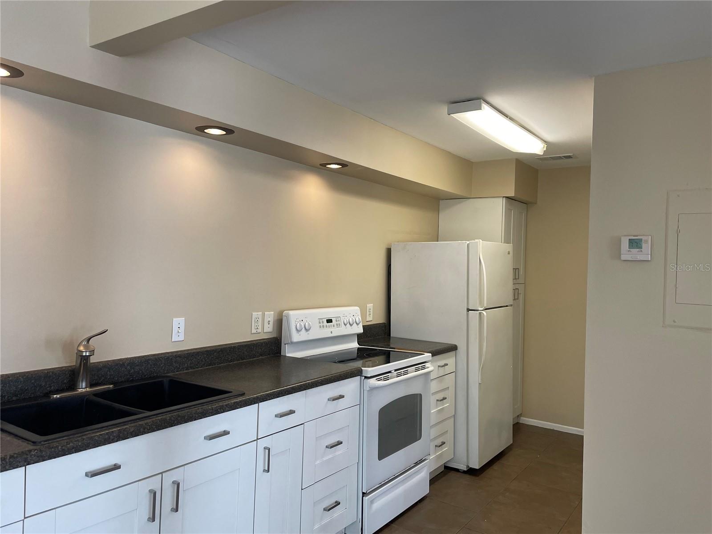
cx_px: 356
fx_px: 535
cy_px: 267
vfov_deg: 53.1
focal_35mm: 26
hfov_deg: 67.3
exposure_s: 1/120
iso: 125
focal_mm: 4.2
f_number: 1.6
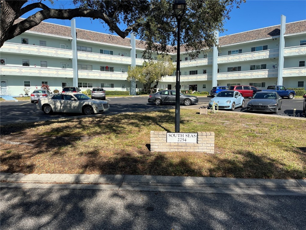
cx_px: 153
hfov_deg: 67.3
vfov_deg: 53.1
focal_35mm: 26
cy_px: 115
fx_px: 230
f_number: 1.6
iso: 50
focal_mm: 5.1
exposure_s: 1/2967
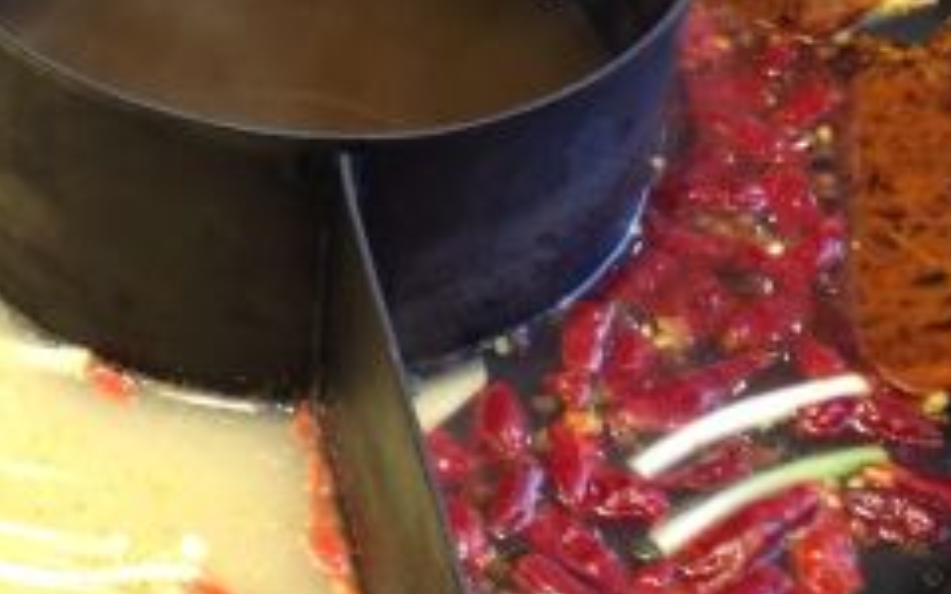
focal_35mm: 108
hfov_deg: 19.2
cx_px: 301
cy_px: 200
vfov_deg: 12.1
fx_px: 2799
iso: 50
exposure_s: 1/20
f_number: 2.4
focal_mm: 4.28
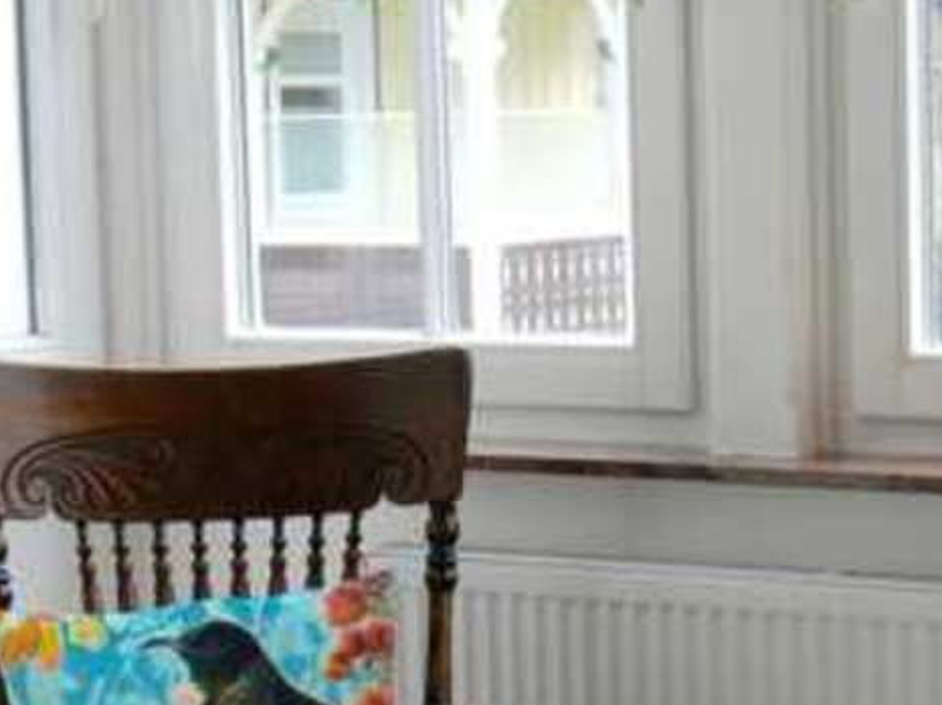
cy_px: 440
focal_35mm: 116
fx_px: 3155
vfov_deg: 12.7
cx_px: 948
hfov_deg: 16.6
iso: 80
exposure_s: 1/100
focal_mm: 9.5
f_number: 4
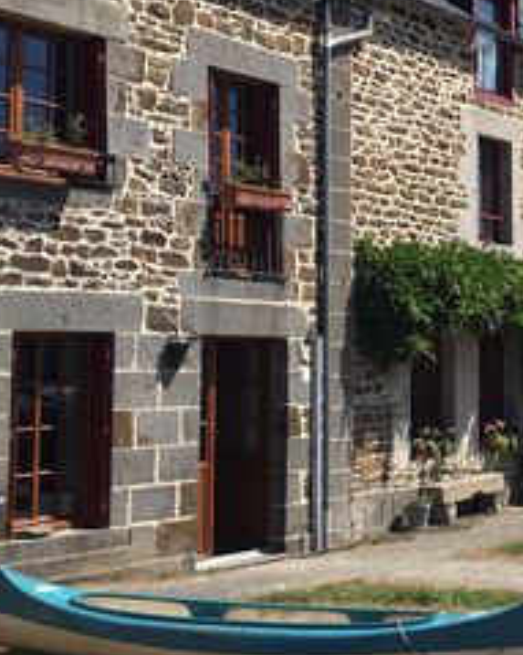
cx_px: 624
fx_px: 1375
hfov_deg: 20.2
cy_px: 266
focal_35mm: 71
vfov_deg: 26.7
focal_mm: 4.15
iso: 25
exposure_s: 1/1832
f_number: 2.2
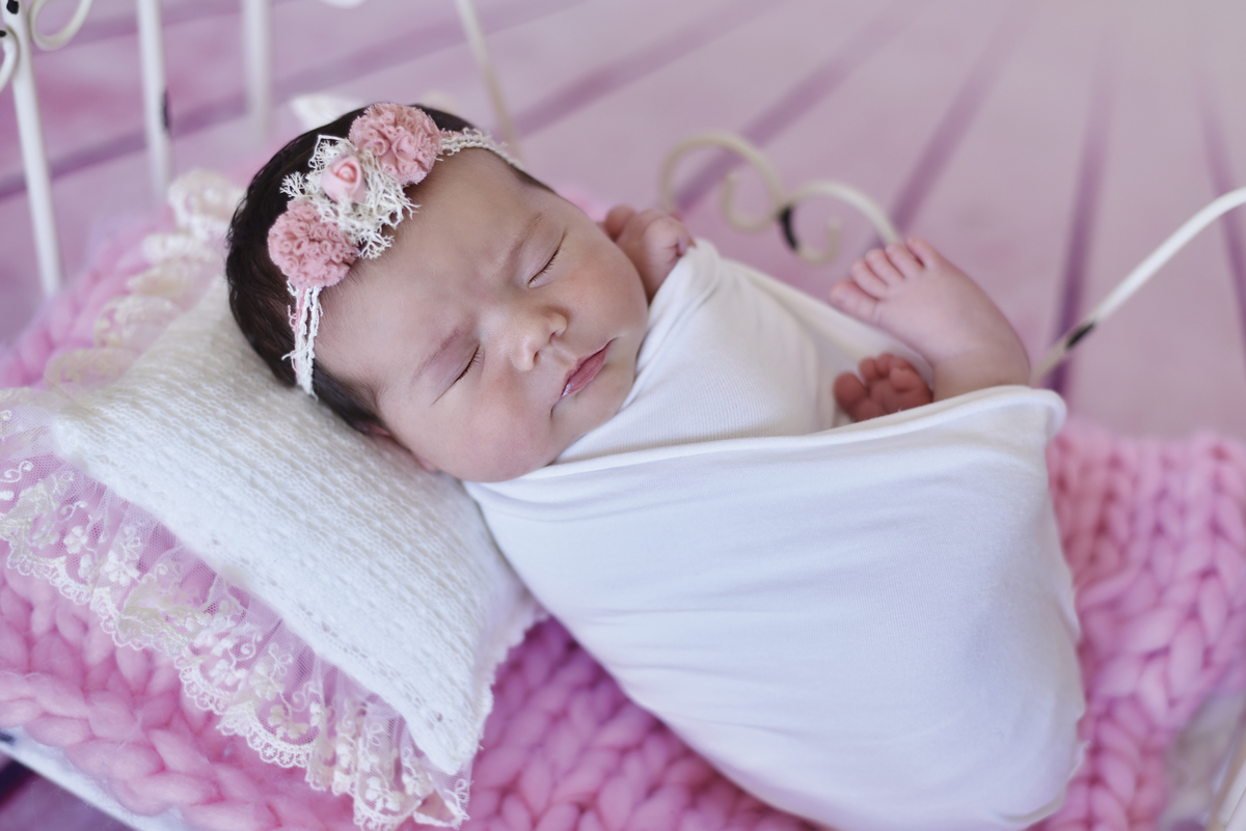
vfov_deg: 27.0
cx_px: 623
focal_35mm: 50
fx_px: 1731
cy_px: 416
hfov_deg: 39.6
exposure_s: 1/200
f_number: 2.5
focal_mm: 50
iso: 320
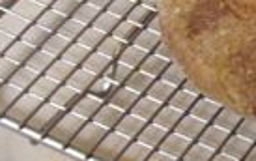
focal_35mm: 178
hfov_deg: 10.7
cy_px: -32
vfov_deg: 7.3
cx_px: 529
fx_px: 1243
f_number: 2.7
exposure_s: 1/20
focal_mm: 6
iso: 320
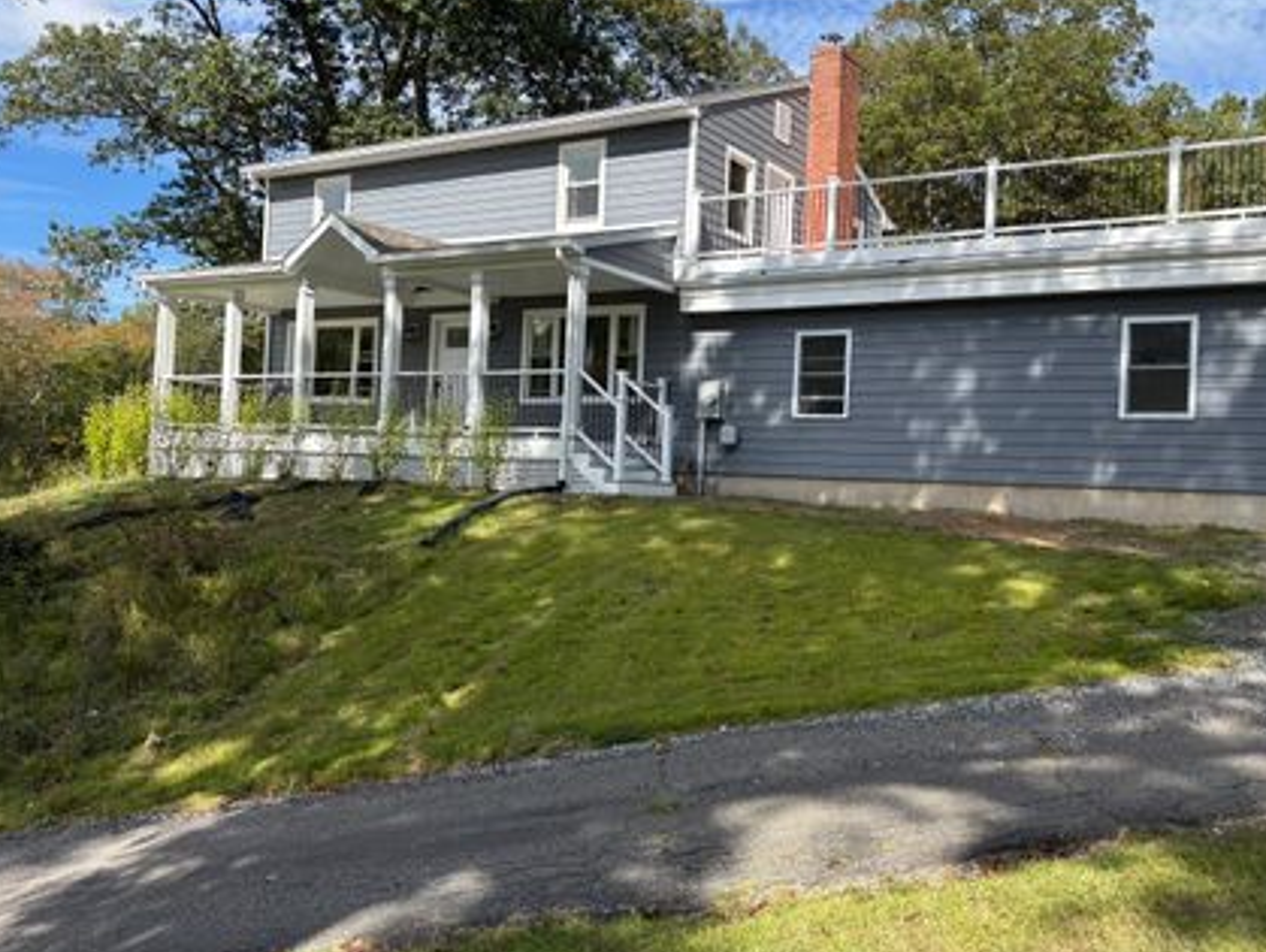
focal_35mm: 31
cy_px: 479
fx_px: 1135
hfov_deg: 58.0
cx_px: 731
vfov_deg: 45.5
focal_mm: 5.96
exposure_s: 1/1522
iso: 50
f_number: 1.6
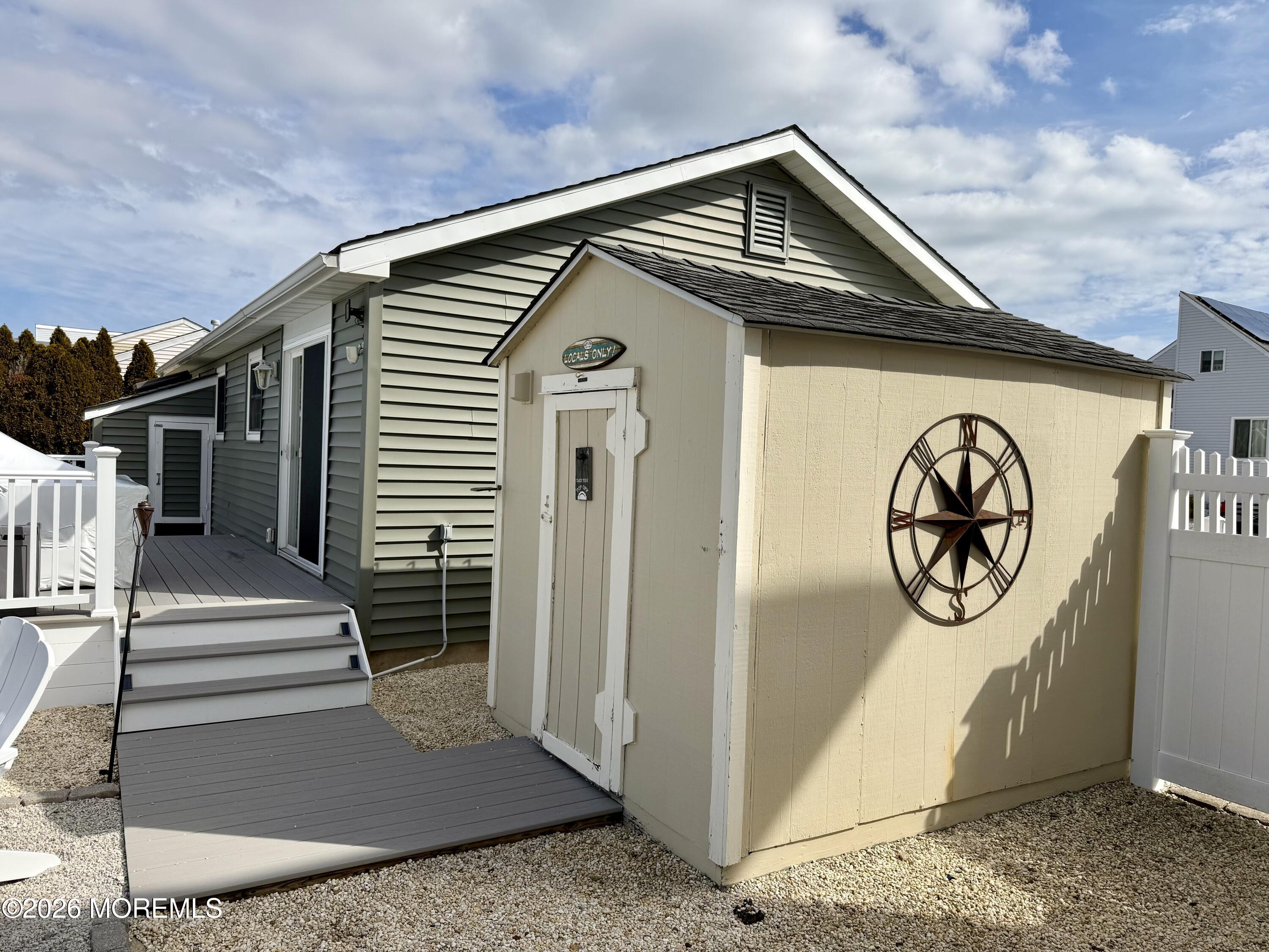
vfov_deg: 56.8
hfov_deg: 71.6
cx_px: 634
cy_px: 476
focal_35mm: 24
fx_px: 880
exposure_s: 1/7353
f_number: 1.78
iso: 80
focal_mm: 6.76
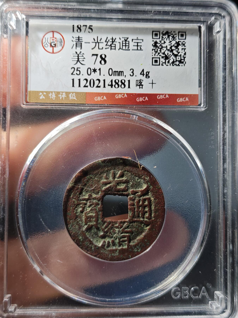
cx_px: 119
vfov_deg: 38.2
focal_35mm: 50
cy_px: 159
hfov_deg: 29.1
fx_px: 458
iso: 50
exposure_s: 1/736
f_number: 1.63
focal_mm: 5.85
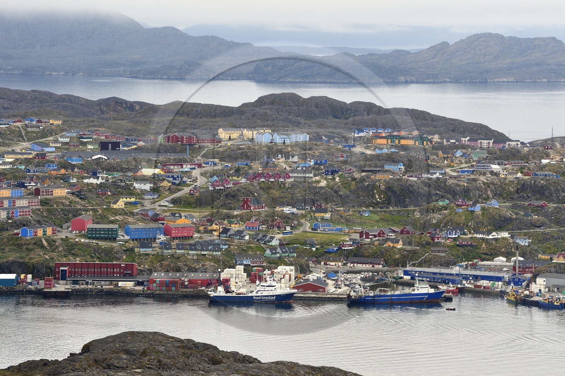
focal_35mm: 185
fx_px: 2902
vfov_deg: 7.4
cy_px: 188
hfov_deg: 11.1
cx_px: 282
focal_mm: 185
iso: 400
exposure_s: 1/400
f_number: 8
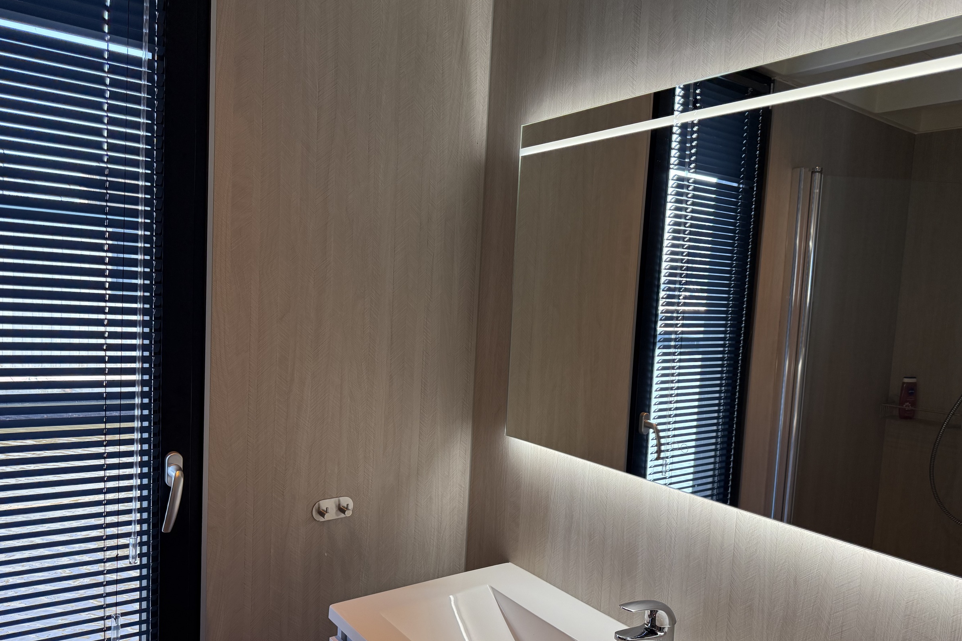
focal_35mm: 26
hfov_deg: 69.4
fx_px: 695
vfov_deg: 49.5
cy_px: 358
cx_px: 499
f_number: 1.78
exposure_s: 1/189
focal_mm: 6.76
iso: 200
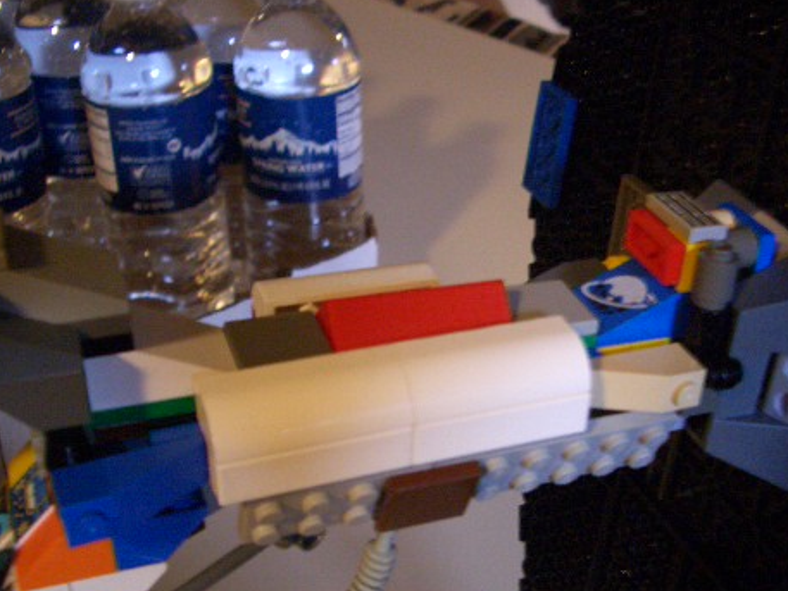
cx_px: 481
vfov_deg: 29.4
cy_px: 403
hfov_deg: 38.7
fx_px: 1116
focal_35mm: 49
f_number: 2.6
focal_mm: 5.8
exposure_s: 1/8
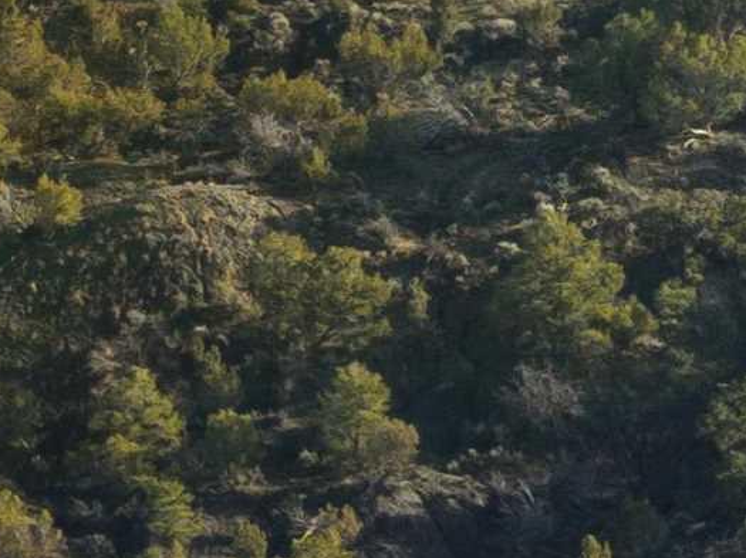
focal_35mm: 972
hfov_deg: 2.0
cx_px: -1296
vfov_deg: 1.5
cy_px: 381
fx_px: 20933
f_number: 3.4
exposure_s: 1/320
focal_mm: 30.71
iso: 100
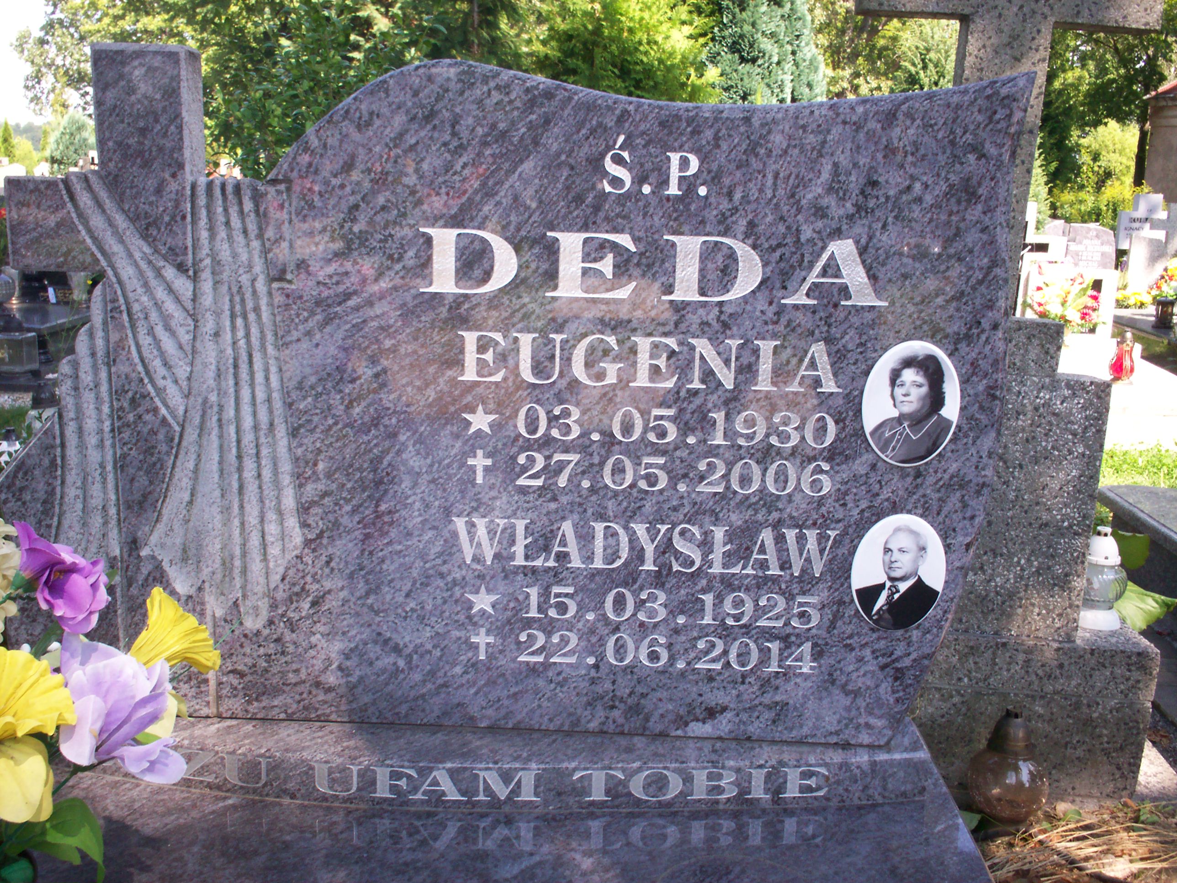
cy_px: 442
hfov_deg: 51.4
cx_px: 588
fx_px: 1224
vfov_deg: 39.7
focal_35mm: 36
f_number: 4.5
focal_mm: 6
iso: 100
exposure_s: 1/82.6
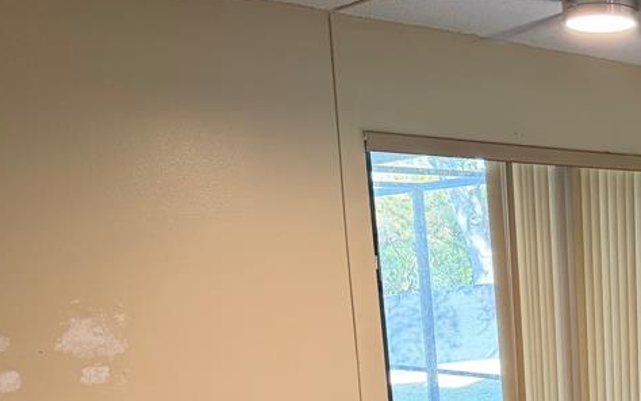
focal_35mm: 55
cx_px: 633
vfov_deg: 21.9
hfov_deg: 33.9
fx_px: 961
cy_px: 469
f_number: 1.78
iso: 500
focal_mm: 6.76
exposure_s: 1/60
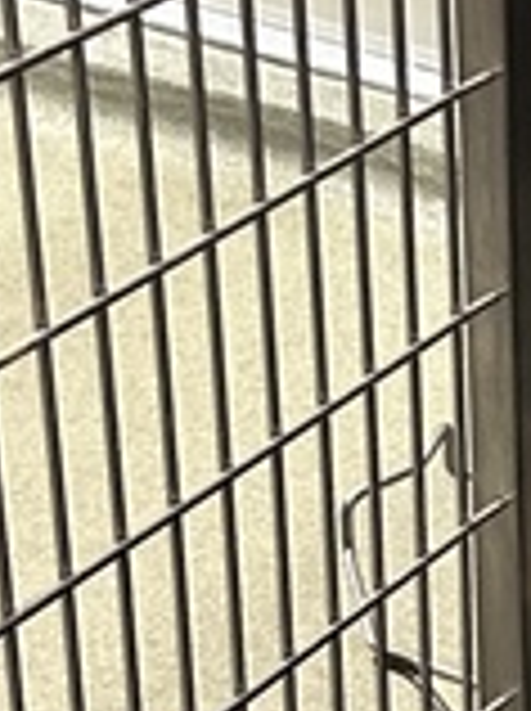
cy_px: 266
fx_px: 3466
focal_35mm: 169
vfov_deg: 11.7
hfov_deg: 8.5
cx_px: 886
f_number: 1.5
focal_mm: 5.7
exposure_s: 1/60
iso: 320
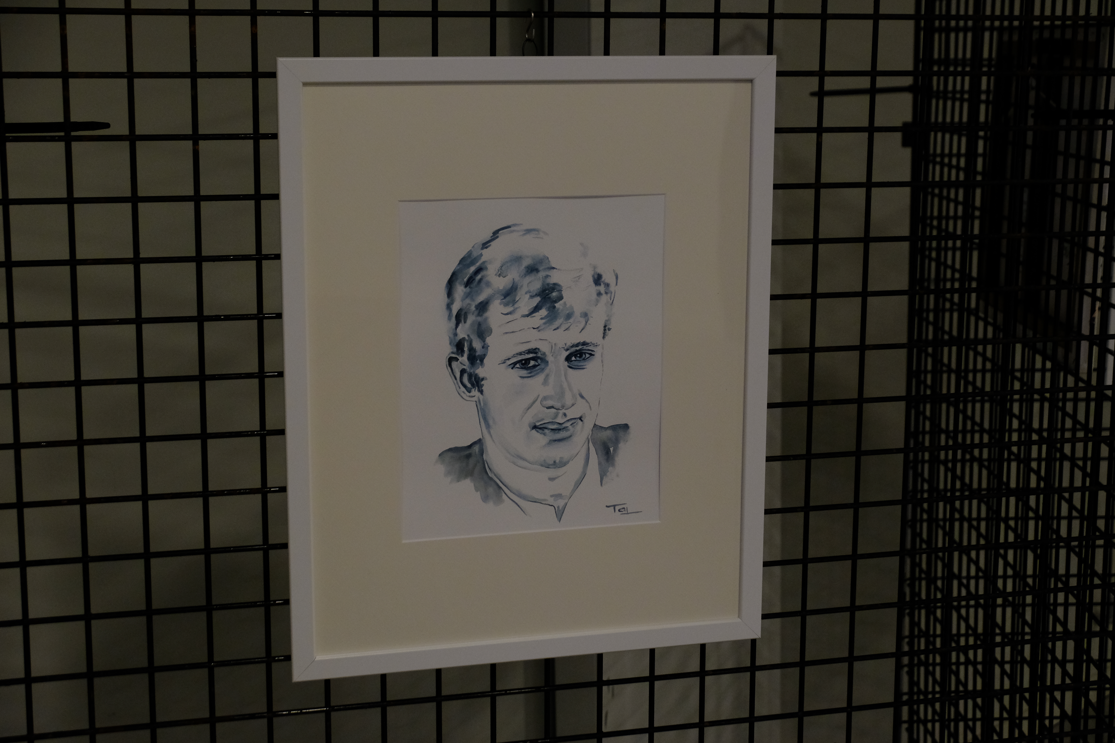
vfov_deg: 23.4
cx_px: 558
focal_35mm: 58
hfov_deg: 34.5
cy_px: 372
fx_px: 1796
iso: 1600
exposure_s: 1/56
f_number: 5.6
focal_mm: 38.9
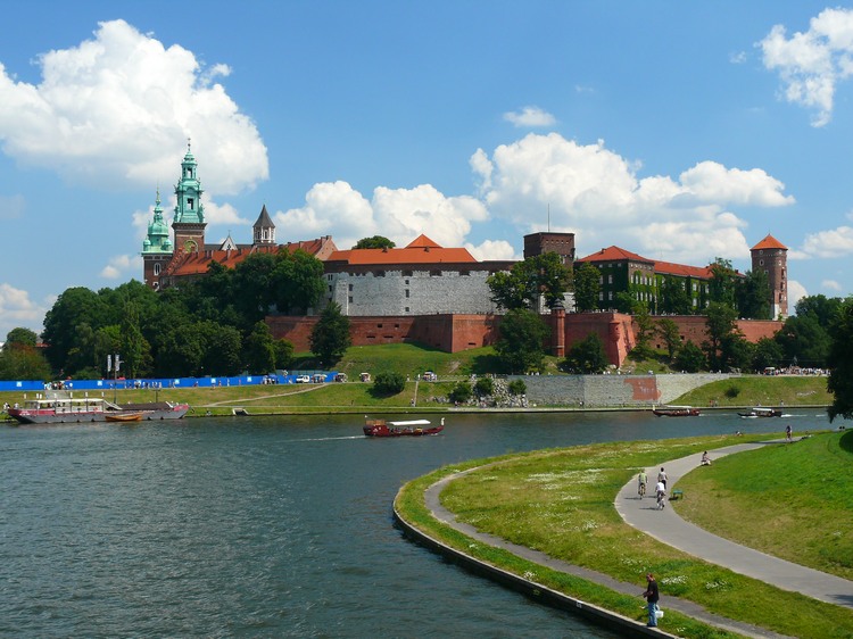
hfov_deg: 37.5
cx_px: 426
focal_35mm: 51
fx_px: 1256
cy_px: 320
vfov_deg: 28.5
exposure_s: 1/200
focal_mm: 10.7
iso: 100
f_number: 4.5
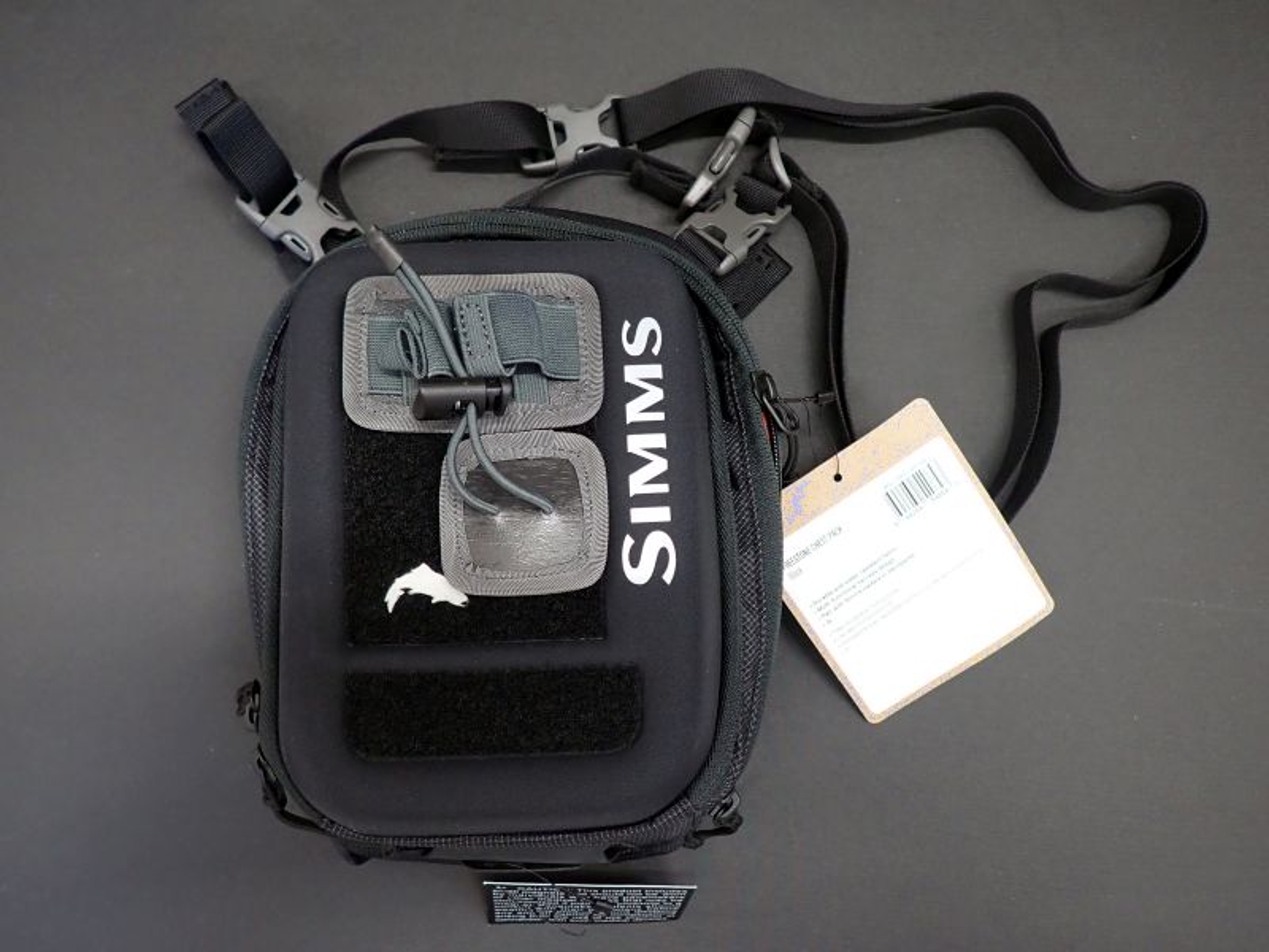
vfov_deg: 54.9
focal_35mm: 25
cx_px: 634
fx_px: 916
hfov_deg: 69.4
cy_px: 476
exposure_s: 1/30
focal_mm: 4.5
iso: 200
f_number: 2
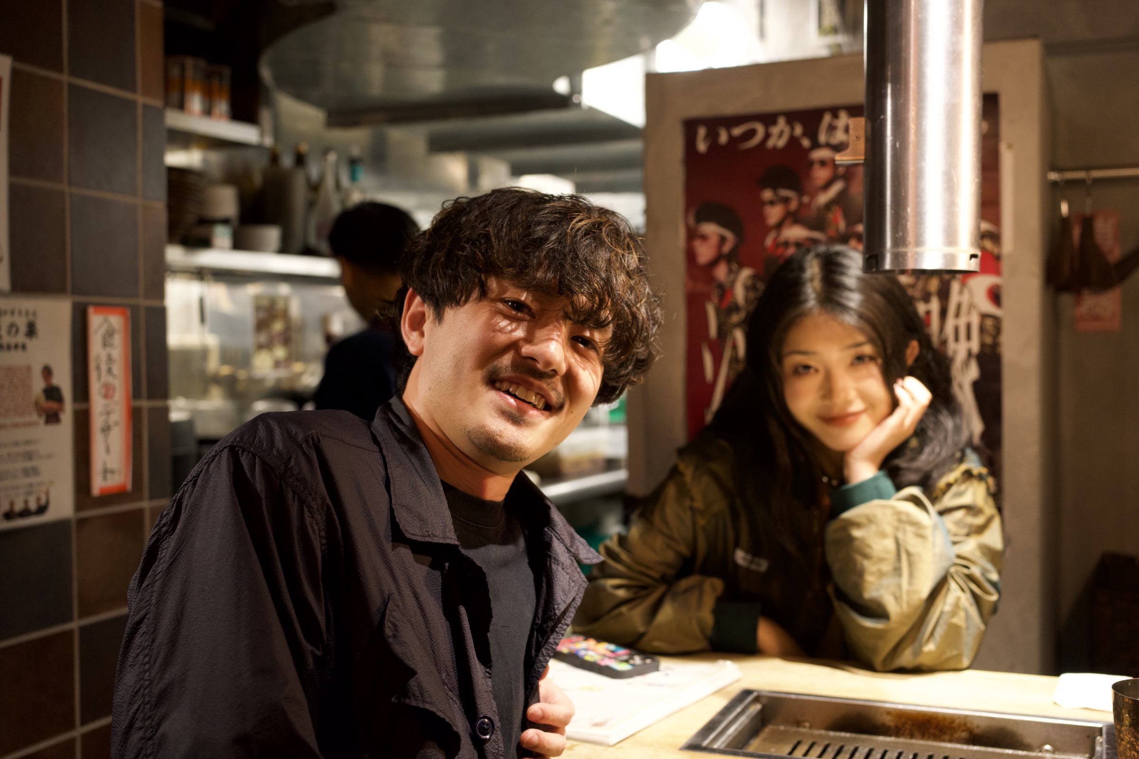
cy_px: 380
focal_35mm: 40
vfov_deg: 33.4
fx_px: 1265
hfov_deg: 48.5
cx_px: 570
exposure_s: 1/60
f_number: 4
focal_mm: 40
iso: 2500
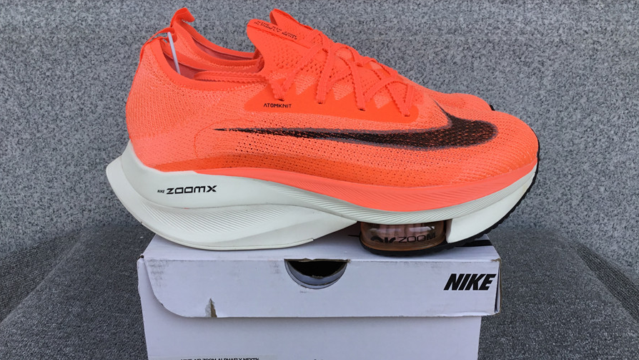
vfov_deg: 34.6
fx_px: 576
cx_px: 320
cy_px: 206
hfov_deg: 58.0
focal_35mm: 34
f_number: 2.4
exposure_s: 1/485
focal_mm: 3.3
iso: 25
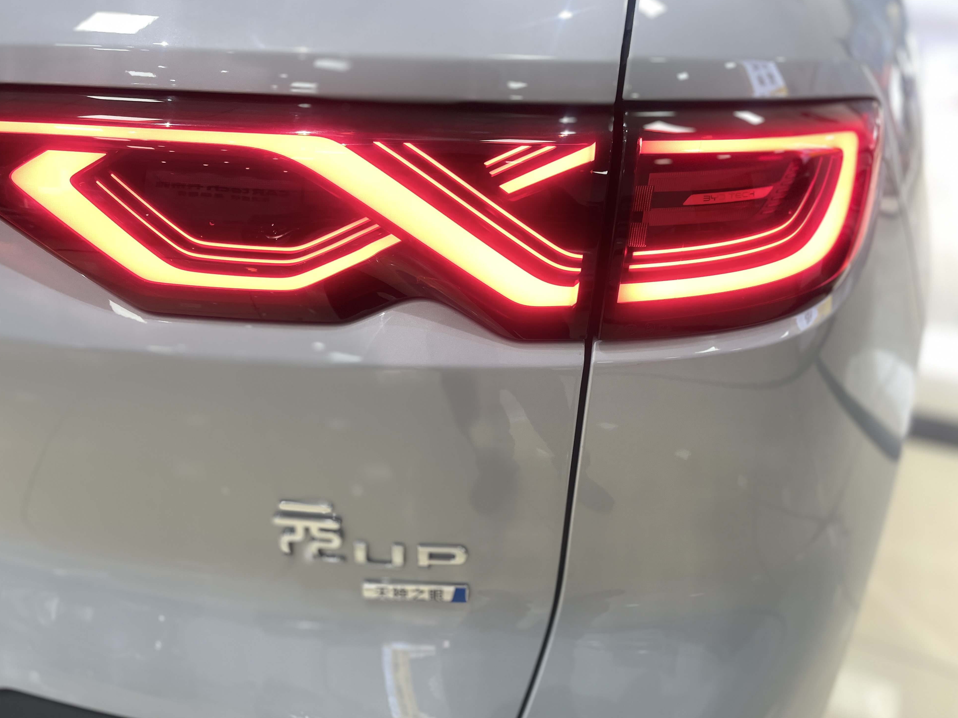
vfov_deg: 51.3
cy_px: 370
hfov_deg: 65.3
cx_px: 463
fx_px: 747
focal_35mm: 27
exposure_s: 1/100
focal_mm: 4.2
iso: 100
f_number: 1.6
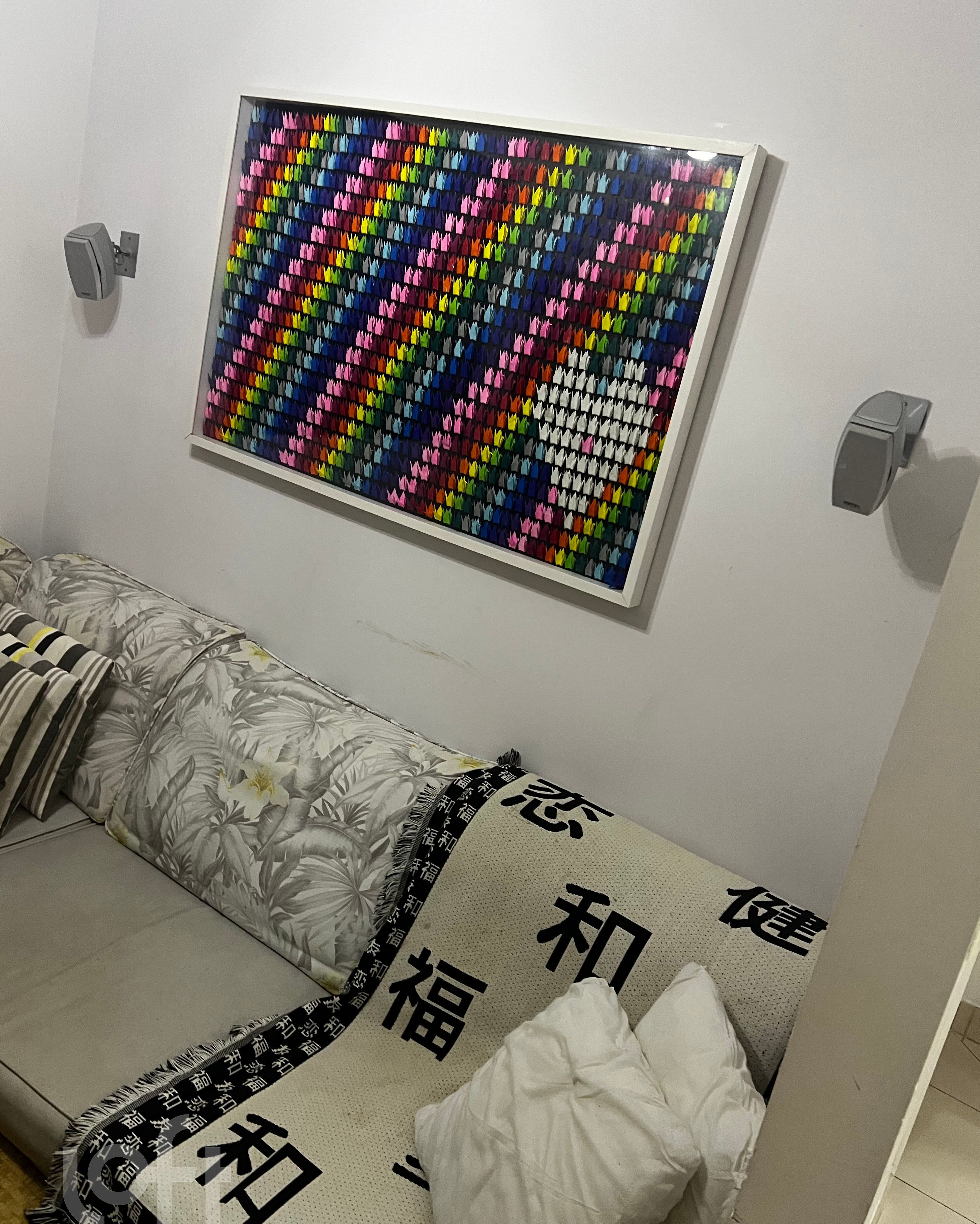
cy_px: 605
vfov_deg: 62.2
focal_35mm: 28
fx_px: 1015
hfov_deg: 51.5
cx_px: 486
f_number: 1.5
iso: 400
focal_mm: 5.7
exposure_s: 1/60
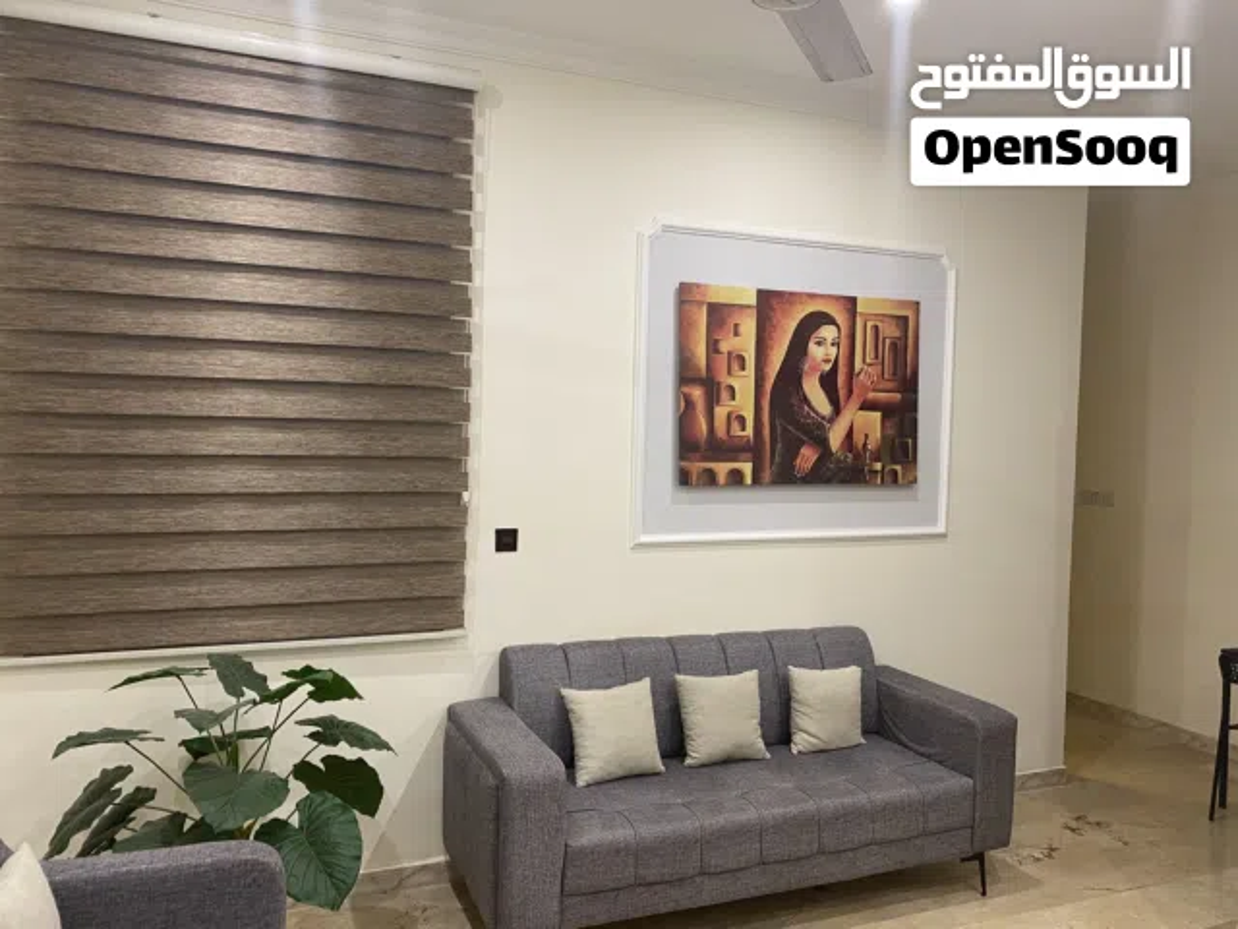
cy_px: 464
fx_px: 930
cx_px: 619
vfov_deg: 53.1
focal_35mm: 26
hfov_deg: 67.3
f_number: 1.8
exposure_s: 1/50
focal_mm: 4.25
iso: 160
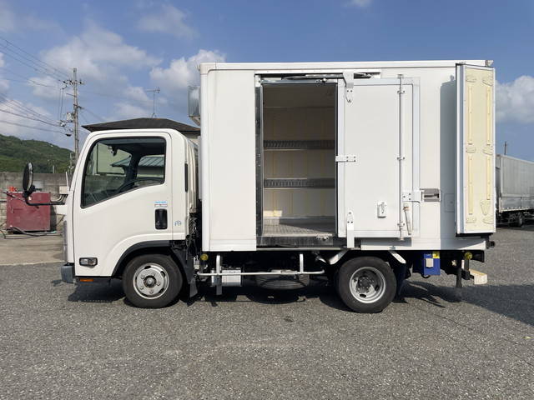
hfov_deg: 67.3
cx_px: 267
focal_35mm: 26
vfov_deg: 53.1
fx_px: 401
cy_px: 200
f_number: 1.6
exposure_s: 1/6897
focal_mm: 4.2
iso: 32
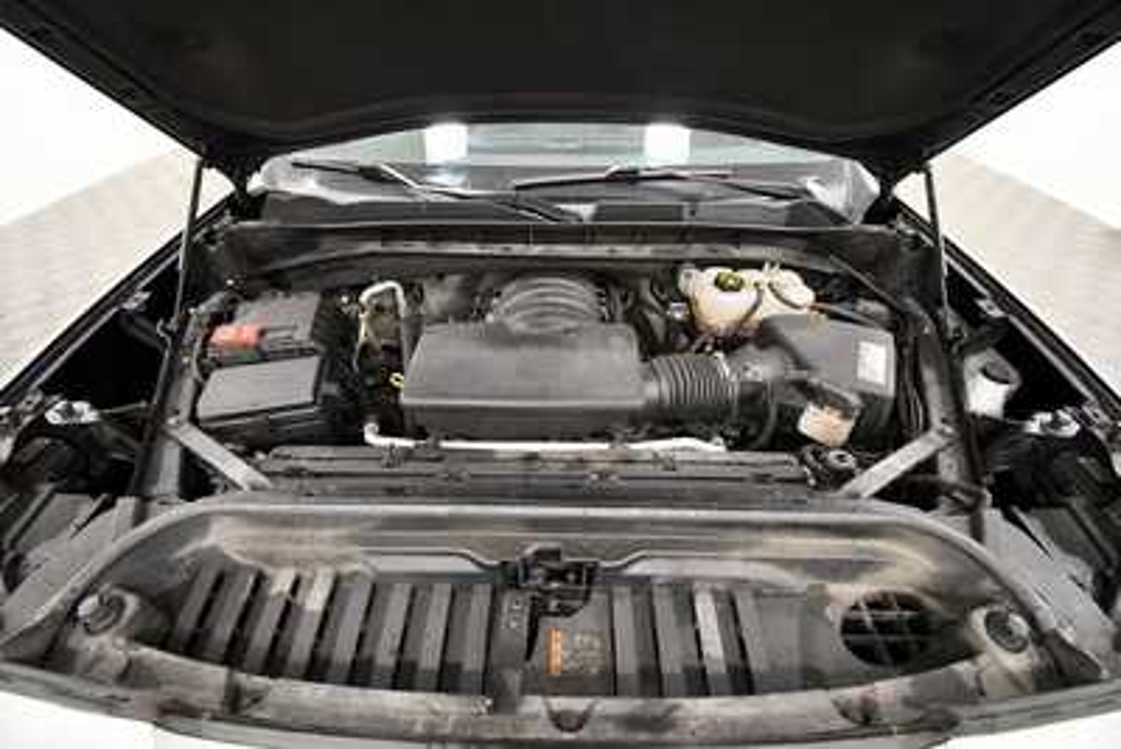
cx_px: 560
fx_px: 467
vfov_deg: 77.4
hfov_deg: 100.4
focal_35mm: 15
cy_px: 374
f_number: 4.5
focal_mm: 10
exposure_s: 1/125
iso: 3200
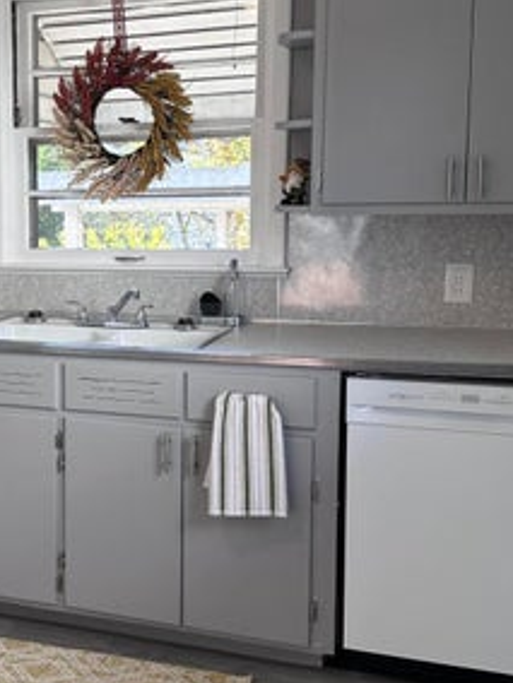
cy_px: 327
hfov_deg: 26.0
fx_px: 1067
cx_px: 39
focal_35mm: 54
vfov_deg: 35.5
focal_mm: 6.86
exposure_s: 1/125
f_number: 1.78
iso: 64
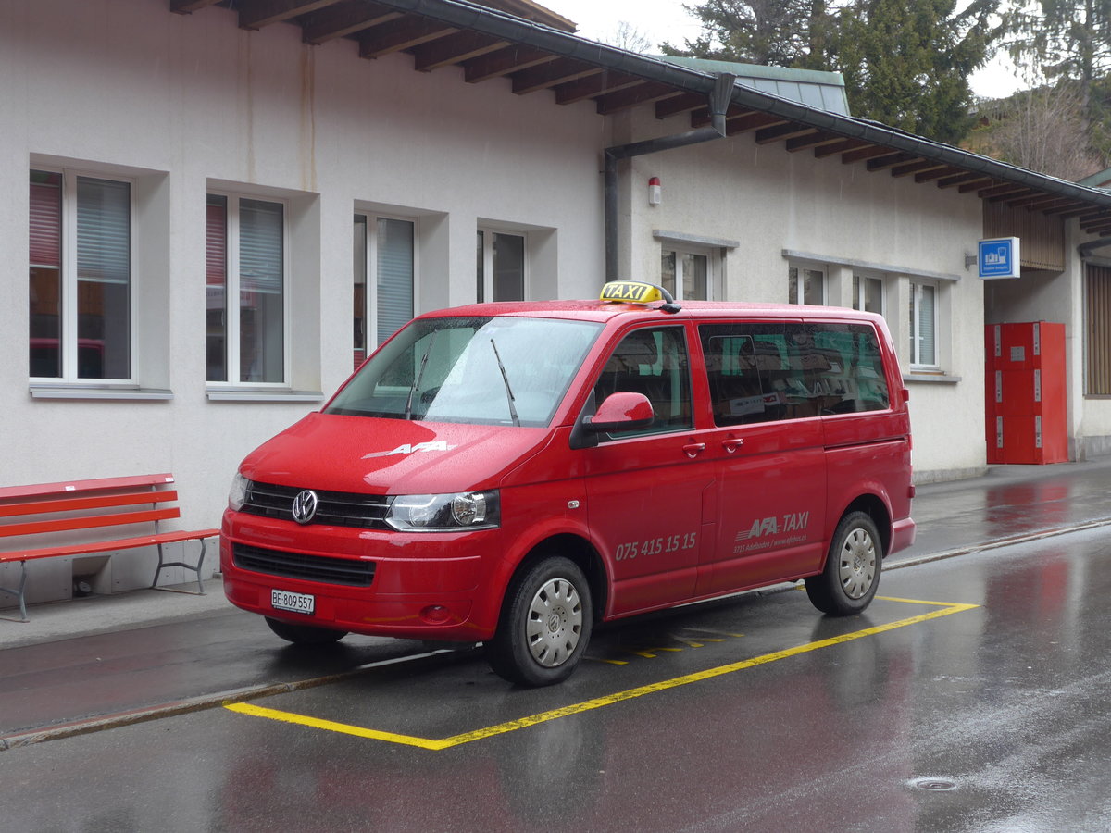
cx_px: 556
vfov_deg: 26.6
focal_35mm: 55
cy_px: 416
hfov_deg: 34.9
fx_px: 1765
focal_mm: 11.3
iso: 80
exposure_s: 1/160
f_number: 3.4
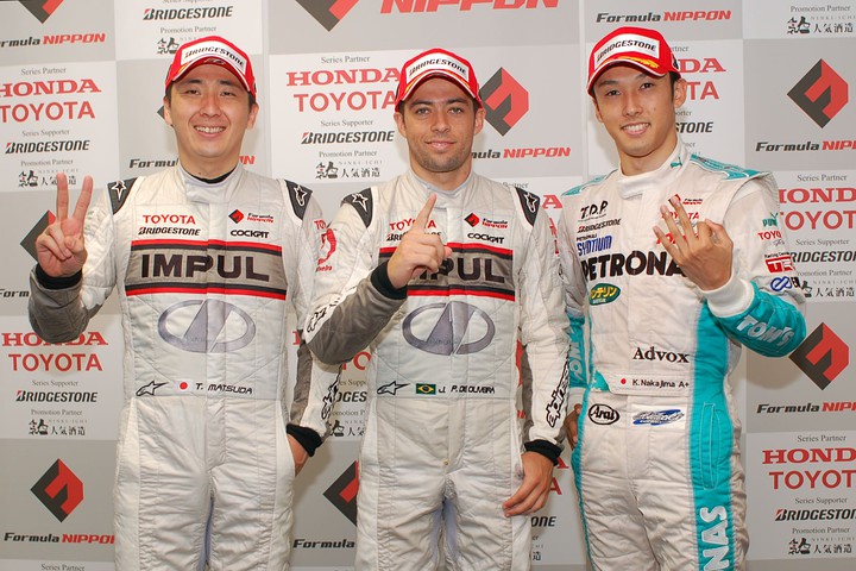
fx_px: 856
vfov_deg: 36.9
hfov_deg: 53.1
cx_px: 428
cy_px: 286
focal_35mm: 36
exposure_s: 1/60
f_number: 4
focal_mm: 24
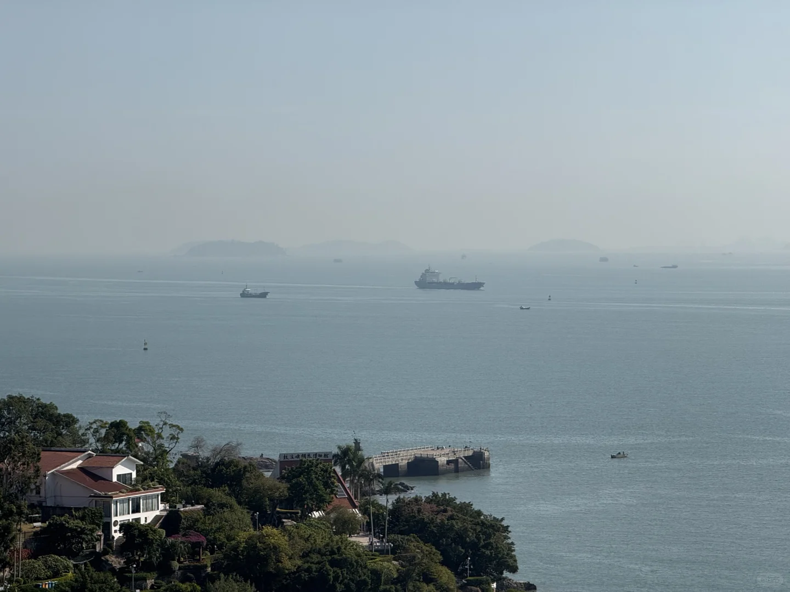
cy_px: 296
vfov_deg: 12.3
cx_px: 395
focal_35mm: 120
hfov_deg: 16.4
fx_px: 2739
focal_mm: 15.66
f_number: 2.8
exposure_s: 1/3195
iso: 50
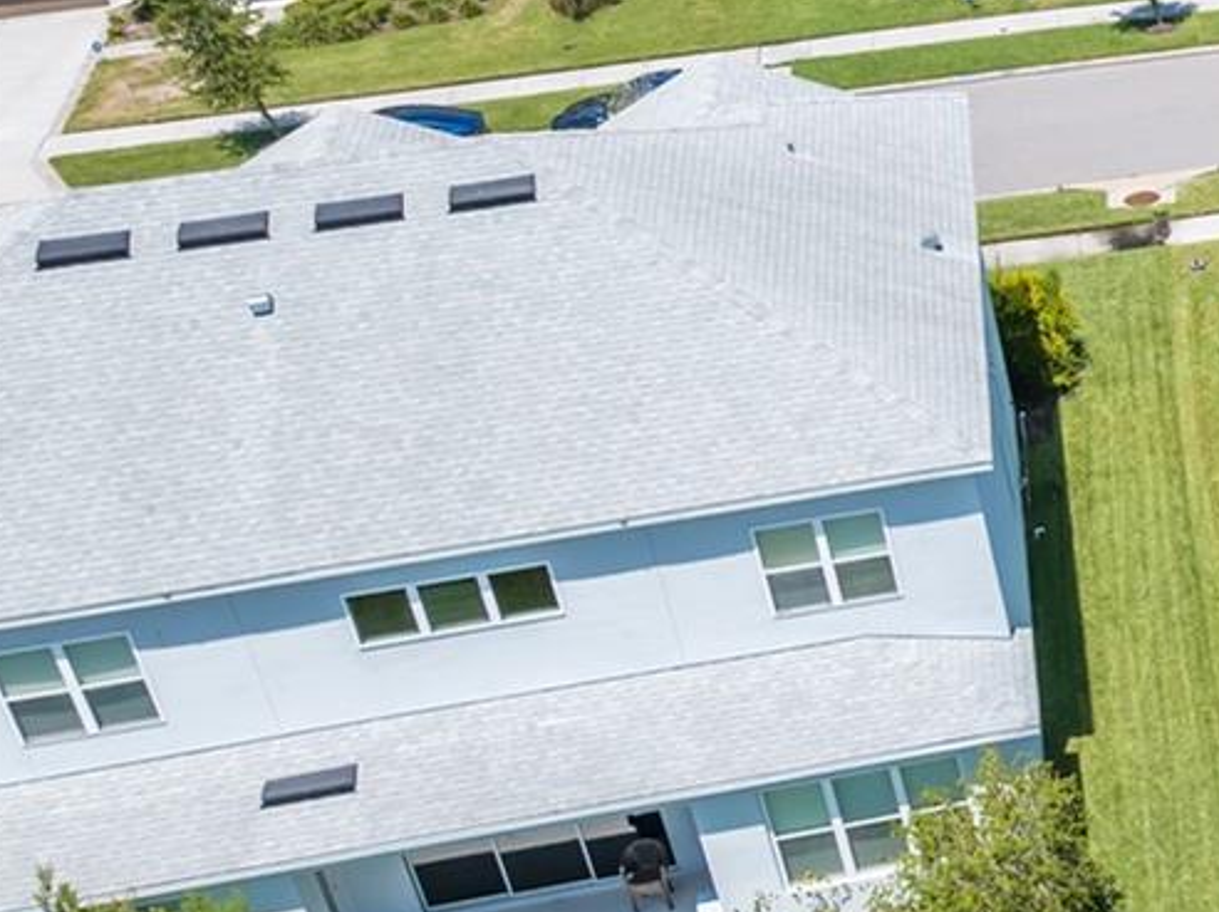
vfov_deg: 18.8
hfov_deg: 20.4
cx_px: 1965
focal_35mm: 78
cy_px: 556
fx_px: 2744
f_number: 2.8
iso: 130
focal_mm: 12.29
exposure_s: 1/2000
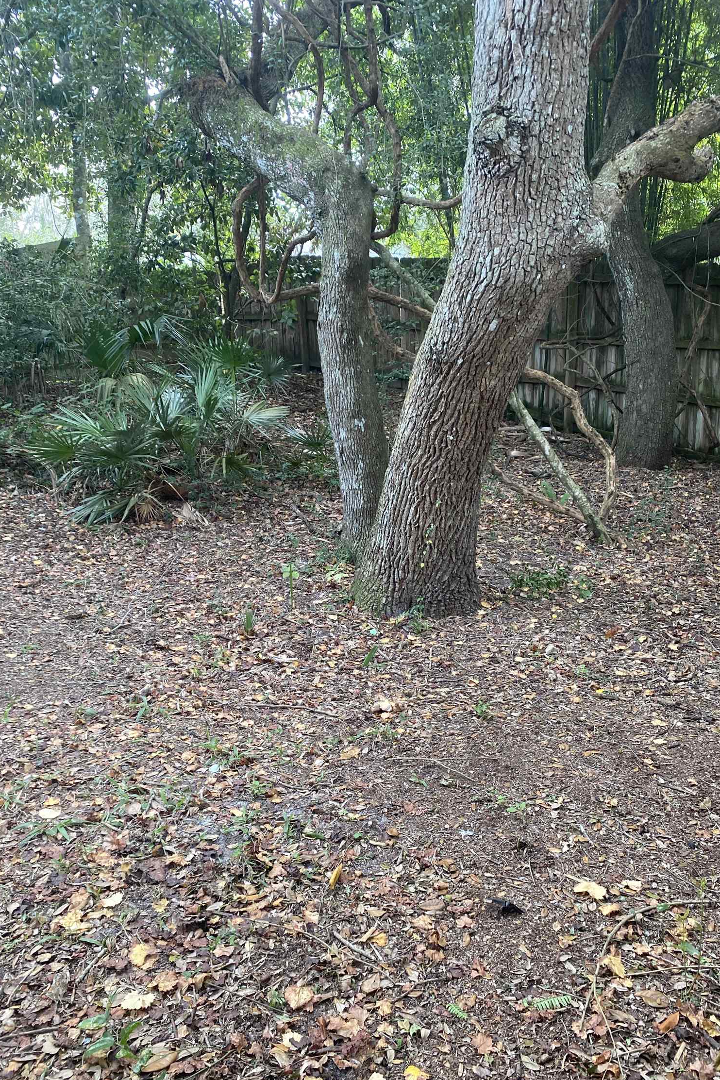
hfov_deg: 46.4
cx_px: 385
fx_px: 840
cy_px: 556
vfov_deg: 65.5
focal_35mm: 28
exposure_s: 1/121
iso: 125
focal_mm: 4.25
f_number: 1.8
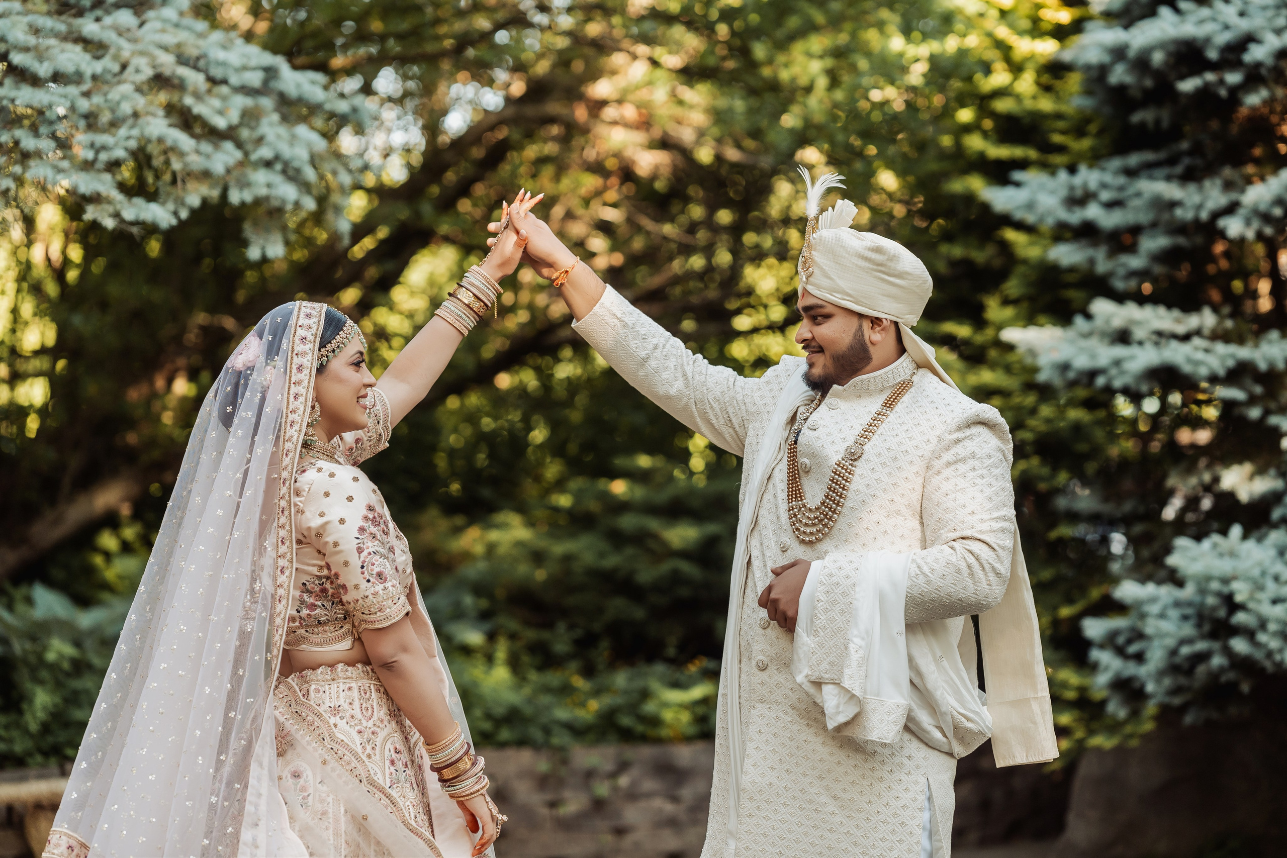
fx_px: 3039
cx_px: 644
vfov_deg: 16.1
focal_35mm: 85
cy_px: 429
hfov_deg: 23.9
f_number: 2.2
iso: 320
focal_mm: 85
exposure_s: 1/640
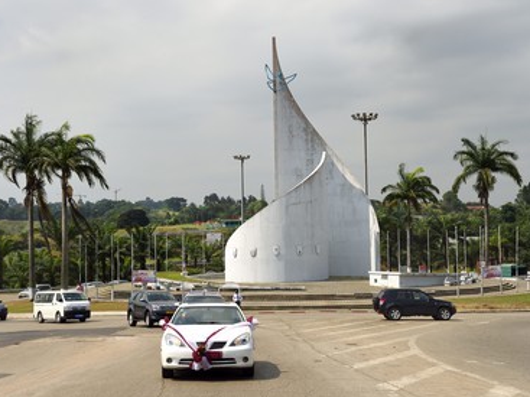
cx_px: 238
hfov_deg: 34.9
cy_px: 201
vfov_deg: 26.5
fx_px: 842
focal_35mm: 55
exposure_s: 1/1000
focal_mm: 50
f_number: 10
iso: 400
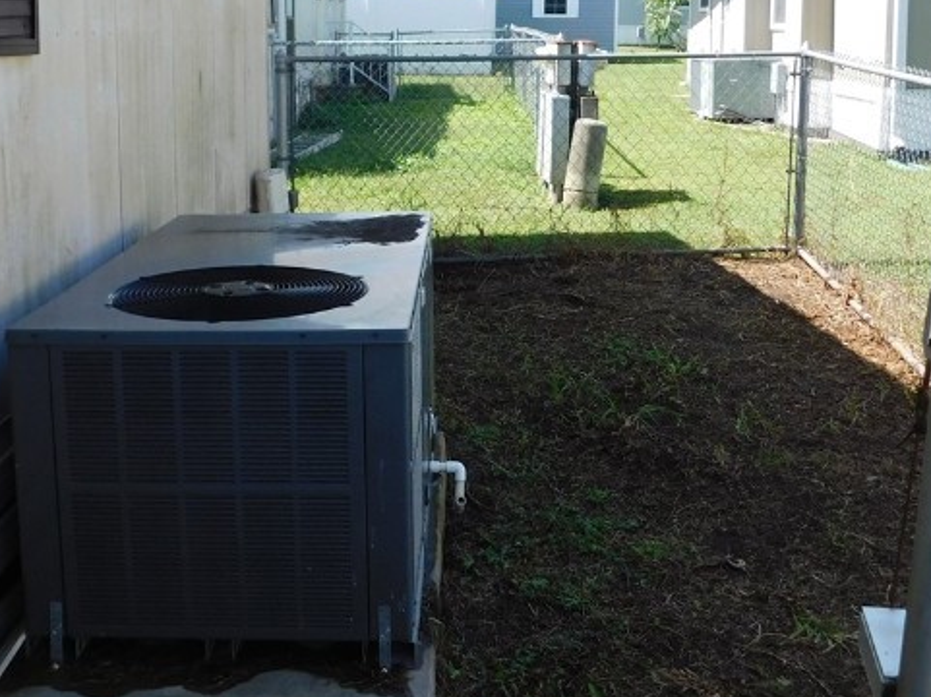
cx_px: 403
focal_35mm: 49
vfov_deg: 29.4
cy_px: 227
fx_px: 1317
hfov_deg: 38.9
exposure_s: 1/640
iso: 125
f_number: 3
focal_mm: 4
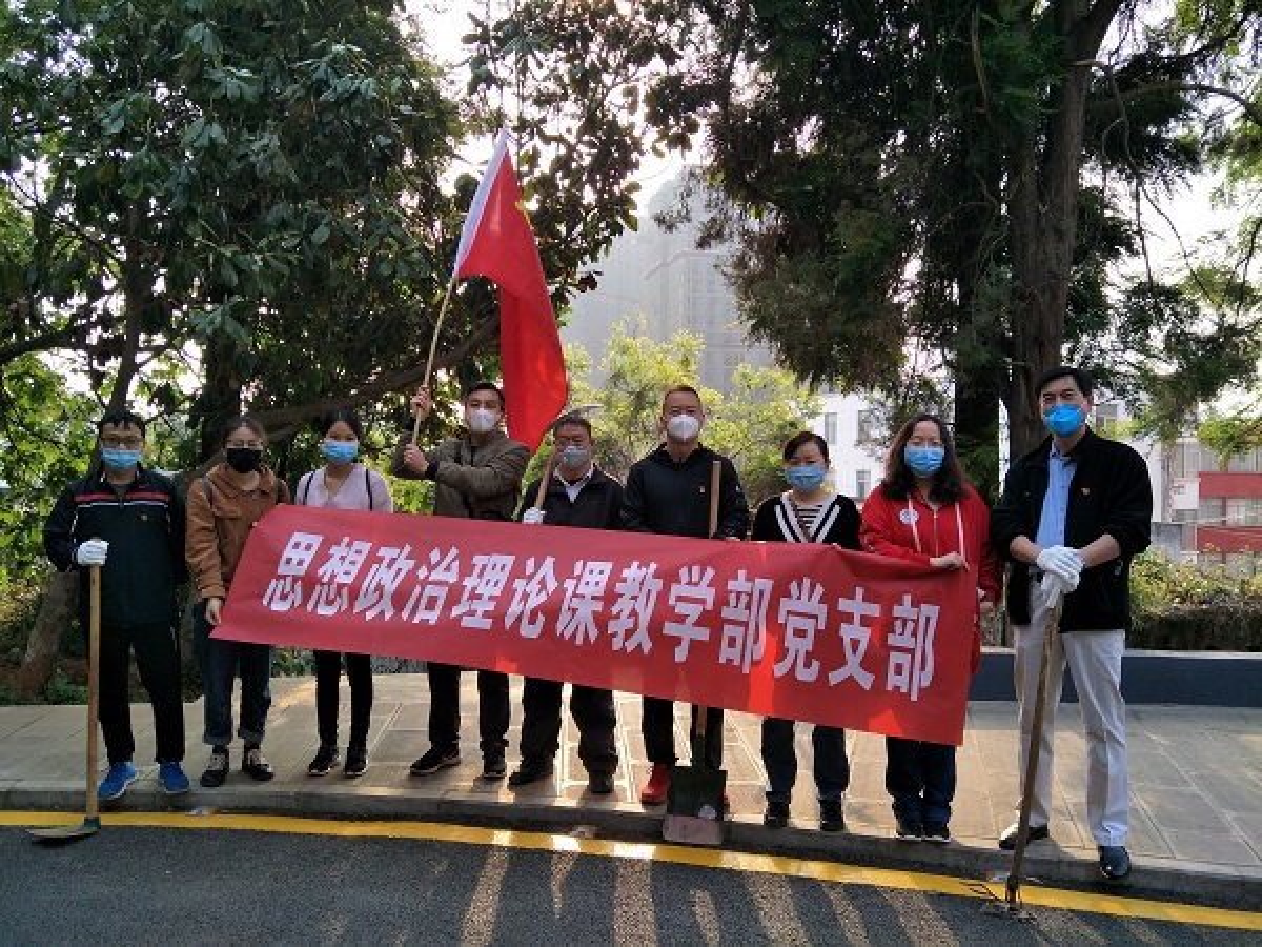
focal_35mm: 24
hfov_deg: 71.6
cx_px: 631
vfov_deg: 56.8
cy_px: 474
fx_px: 875
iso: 81
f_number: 1.7
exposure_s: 1/435
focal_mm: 4.1
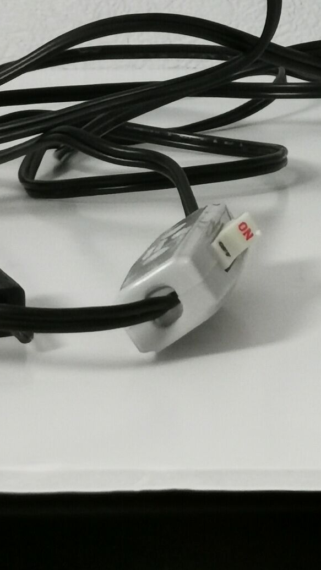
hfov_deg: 7.2
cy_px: -274
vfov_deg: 12.4
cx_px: 498
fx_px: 2496
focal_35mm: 165
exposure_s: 1/33.3
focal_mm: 5.58
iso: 320
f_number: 1.8
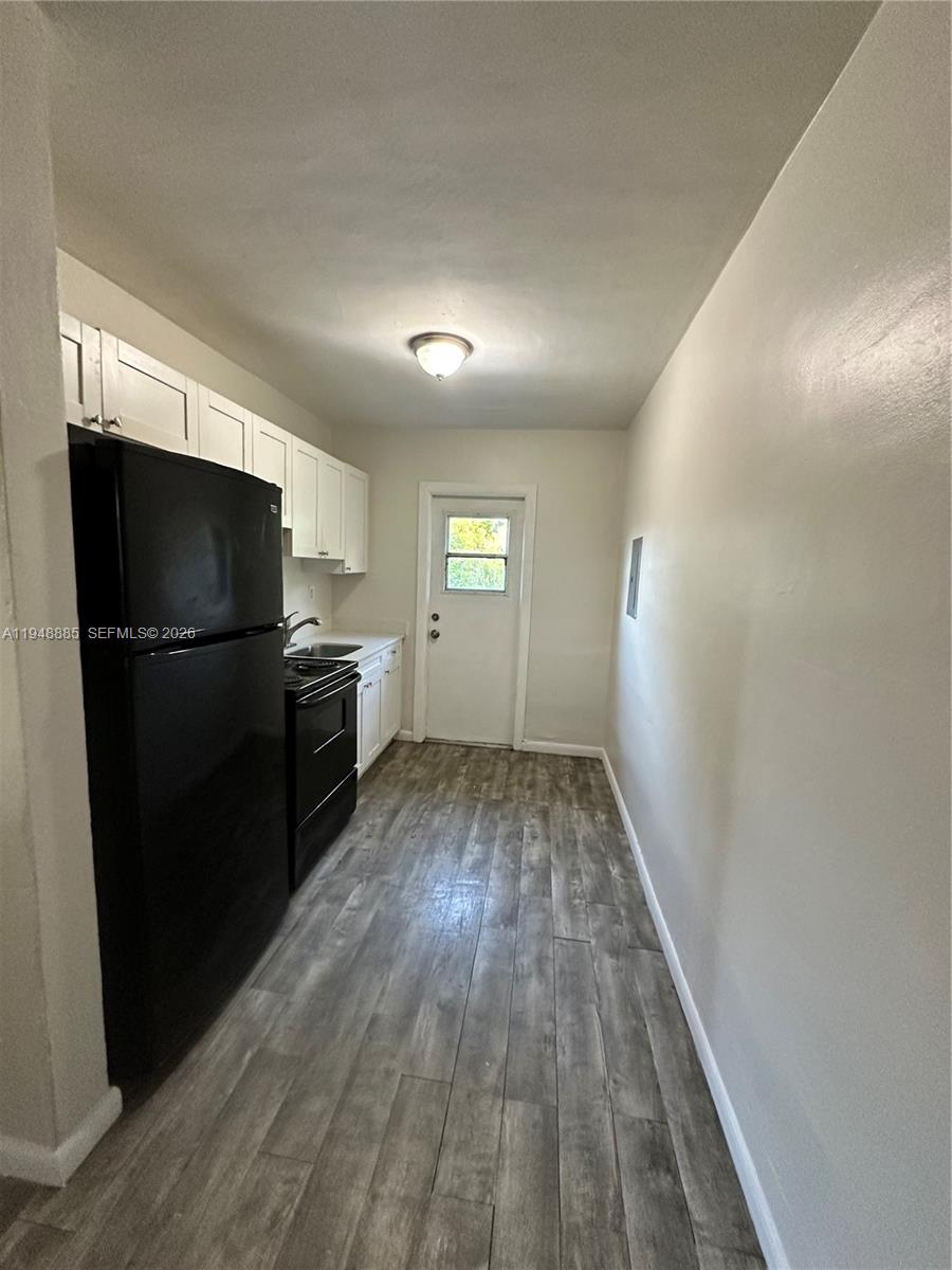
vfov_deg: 102.1
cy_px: 635
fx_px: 513
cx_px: 476
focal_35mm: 14
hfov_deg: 85.7
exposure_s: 1/60
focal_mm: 2.22
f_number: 2.2
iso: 400
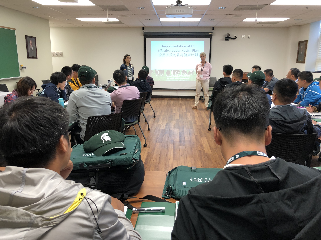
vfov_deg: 49.7
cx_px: 160
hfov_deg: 63.4
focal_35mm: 28
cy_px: 120
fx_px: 260
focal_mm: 4
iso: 40
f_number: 1.8
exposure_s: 1/24
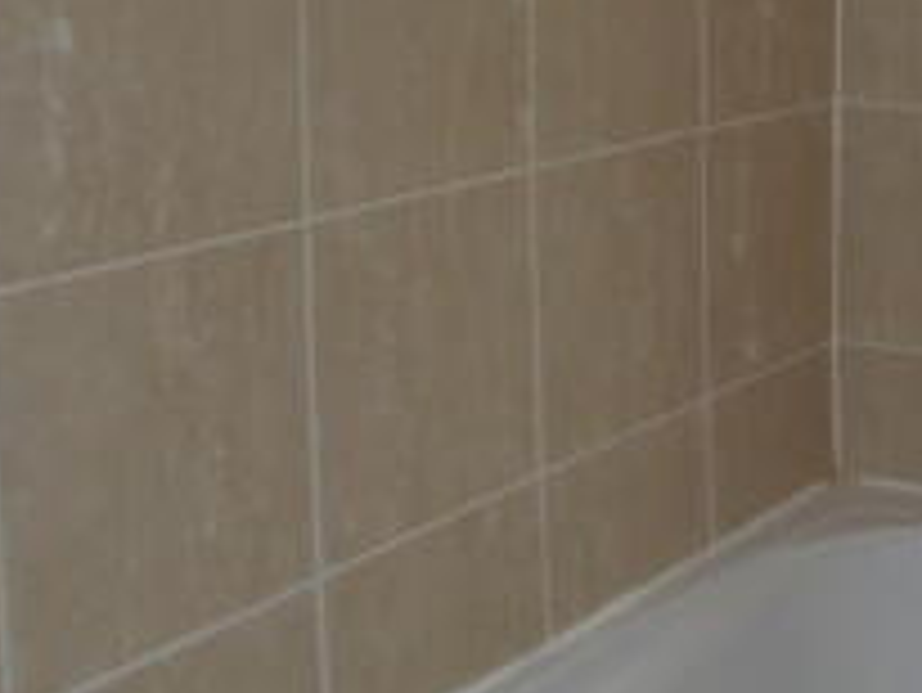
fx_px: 1892
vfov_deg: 20.4
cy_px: 101
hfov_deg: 24.8
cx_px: 1095
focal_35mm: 71
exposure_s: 1/30
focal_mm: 4.1
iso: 160
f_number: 3.3
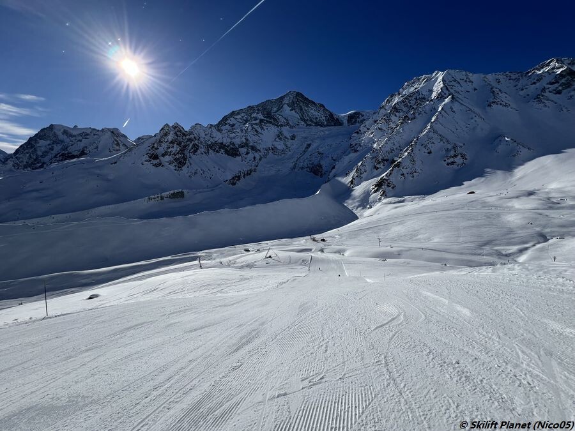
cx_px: 288
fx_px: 216
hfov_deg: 106.2
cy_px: 216
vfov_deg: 89.9
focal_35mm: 13
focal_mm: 1.57
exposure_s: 1/6135
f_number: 1.8
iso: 40
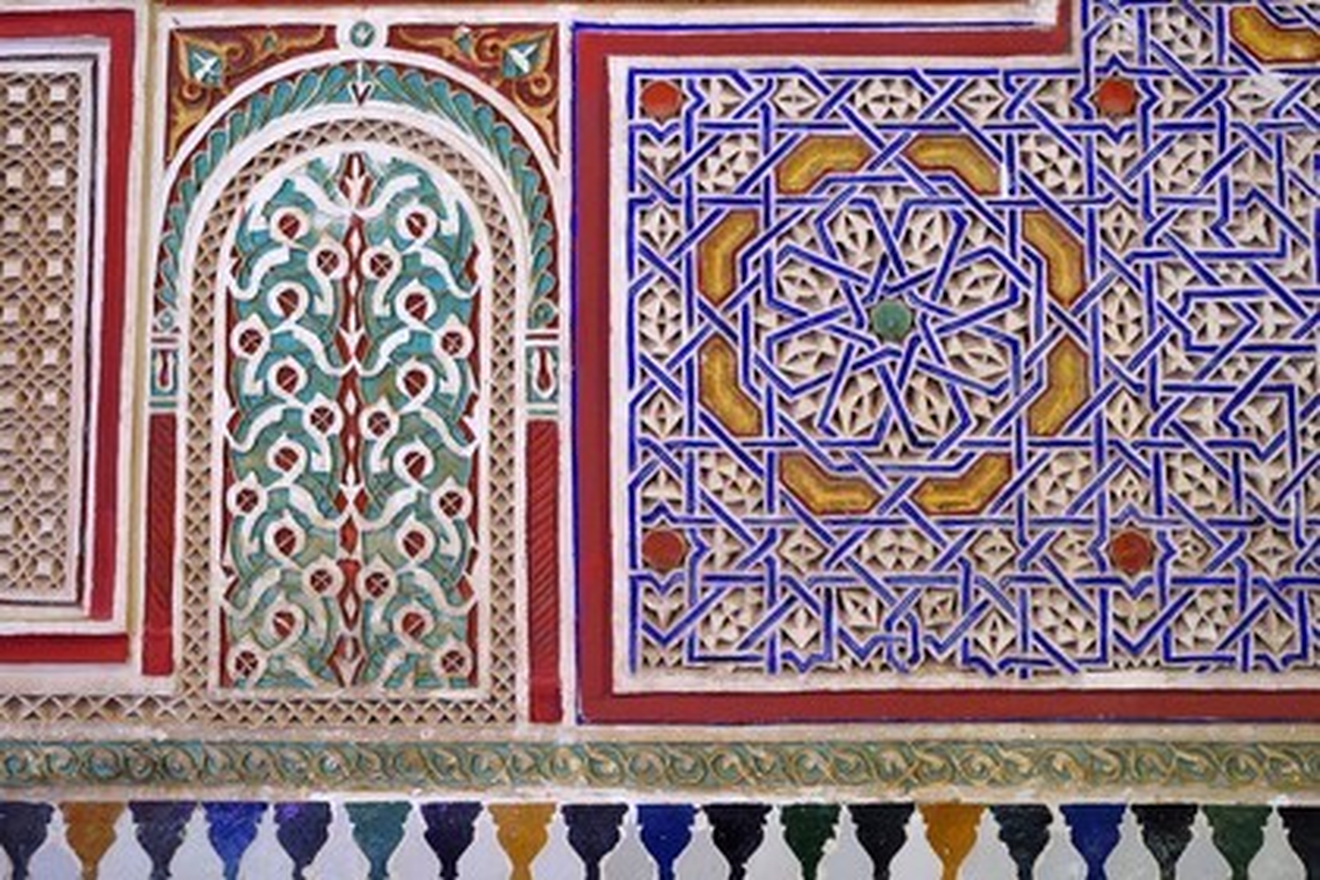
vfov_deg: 19.5
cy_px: 440
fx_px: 2566
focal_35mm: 70
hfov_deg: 28.8
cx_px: 660
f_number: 5.6
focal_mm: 70
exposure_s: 1/40
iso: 1600
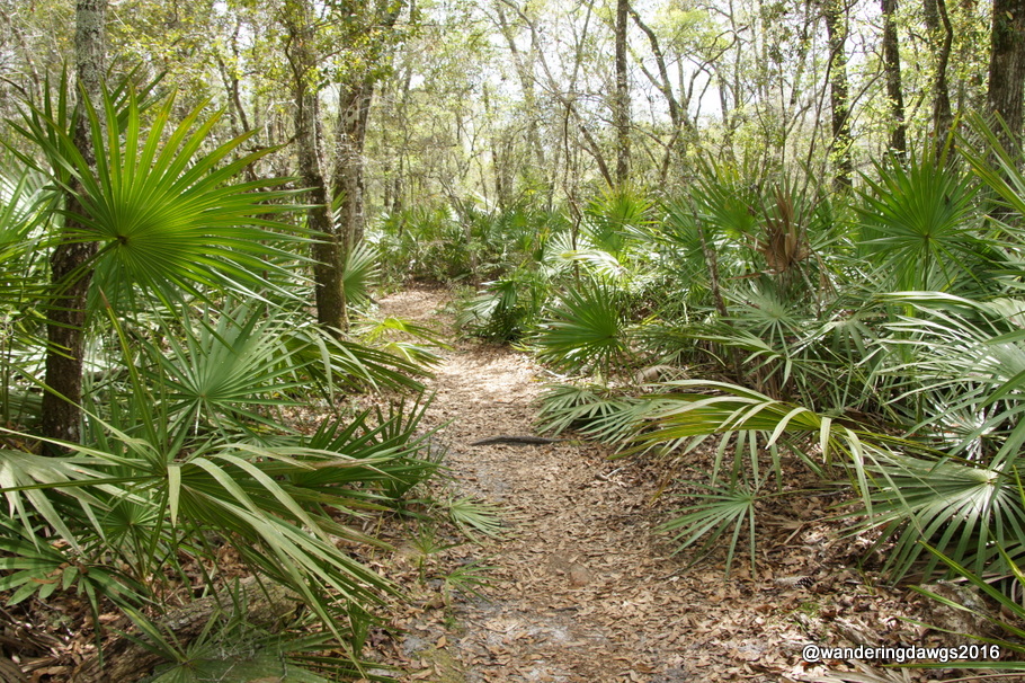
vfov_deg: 47.9
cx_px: 512
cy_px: 342
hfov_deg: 67.4
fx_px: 768
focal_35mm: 27
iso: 200
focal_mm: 18
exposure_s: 1/80
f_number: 9
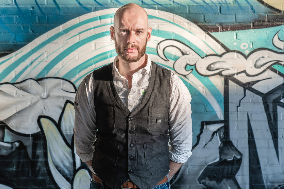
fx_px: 426
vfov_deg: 25.1
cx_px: 140
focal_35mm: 54
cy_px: 93
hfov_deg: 36.9
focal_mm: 53
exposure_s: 1/50
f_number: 6.3
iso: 200
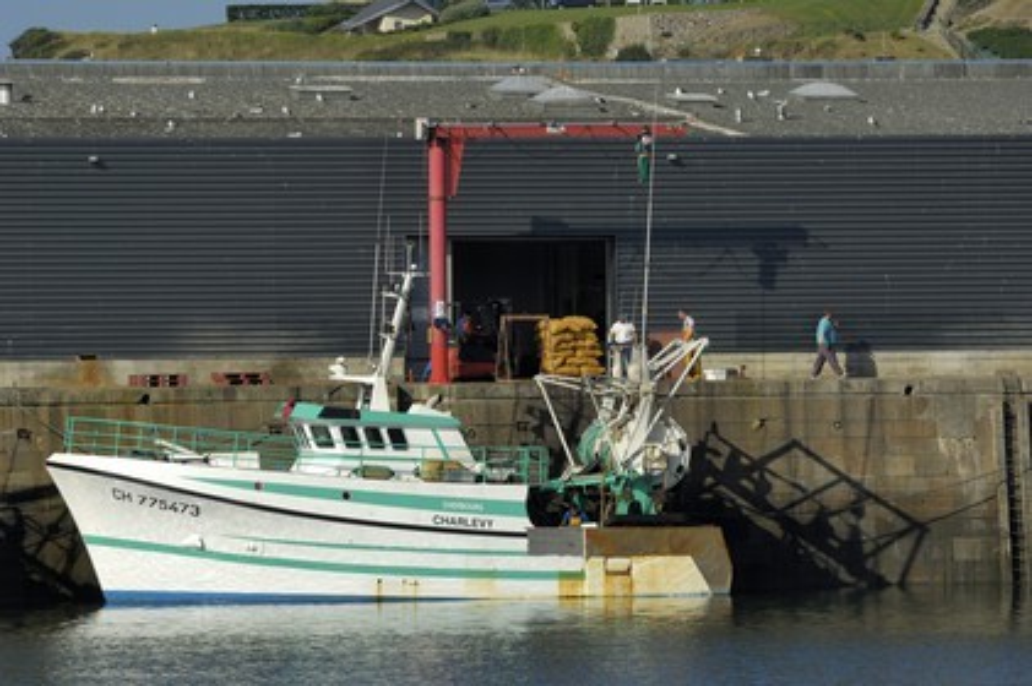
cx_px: 516
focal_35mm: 300
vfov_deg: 4.6
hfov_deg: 6.9
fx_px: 8593
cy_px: 343
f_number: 8
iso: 100
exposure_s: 1/250
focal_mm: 200
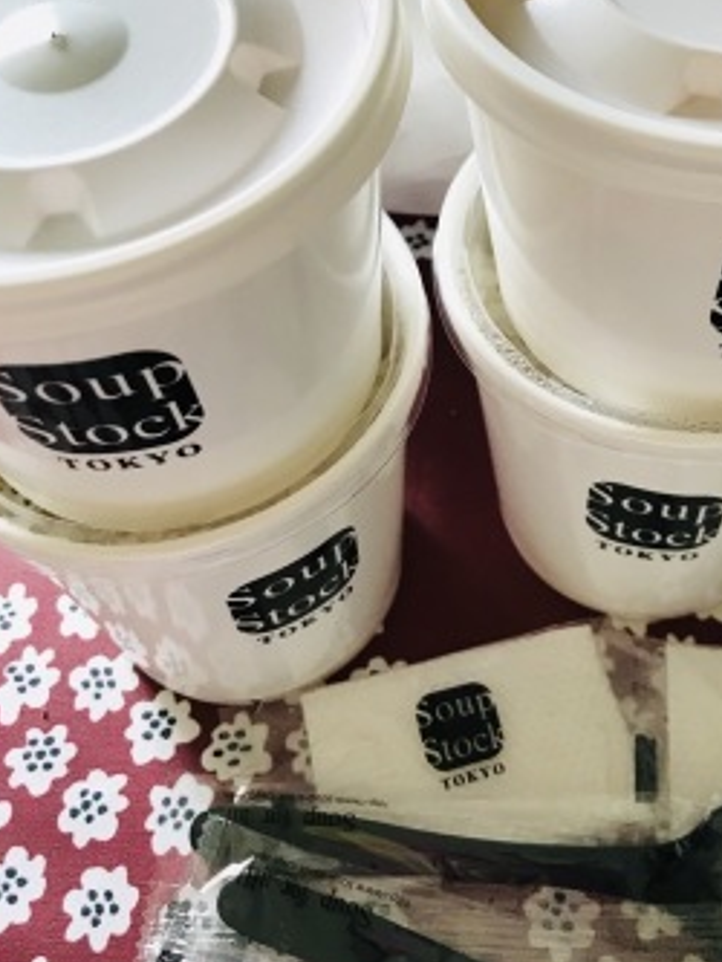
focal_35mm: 42
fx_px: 1167
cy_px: 381
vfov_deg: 44.5
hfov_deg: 34.0
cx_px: 498
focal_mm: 3.99
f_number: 1.8
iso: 40
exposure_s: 1/20
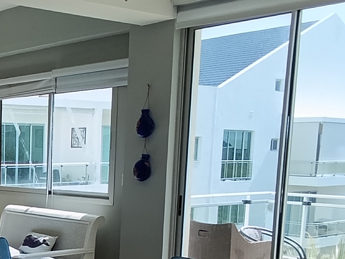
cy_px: 240
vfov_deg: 23.0
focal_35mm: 62
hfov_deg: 27.6
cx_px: -62
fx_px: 618
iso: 50
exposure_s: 1/212
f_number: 2.2
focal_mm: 1.65
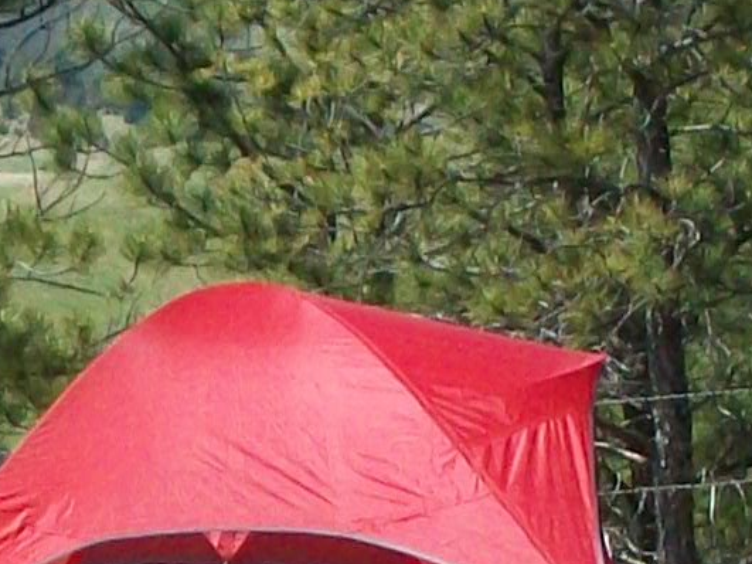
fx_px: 9947
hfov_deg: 4.3
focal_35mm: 458
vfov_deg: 3.2
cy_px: 717
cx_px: -361
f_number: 3.8
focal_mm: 11.6
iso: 64
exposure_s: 1/500
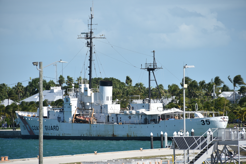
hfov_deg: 8.2
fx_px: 1709
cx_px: 123
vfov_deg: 5.5
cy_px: 82
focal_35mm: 250
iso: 100
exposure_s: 1/500
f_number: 7.1
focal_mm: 250
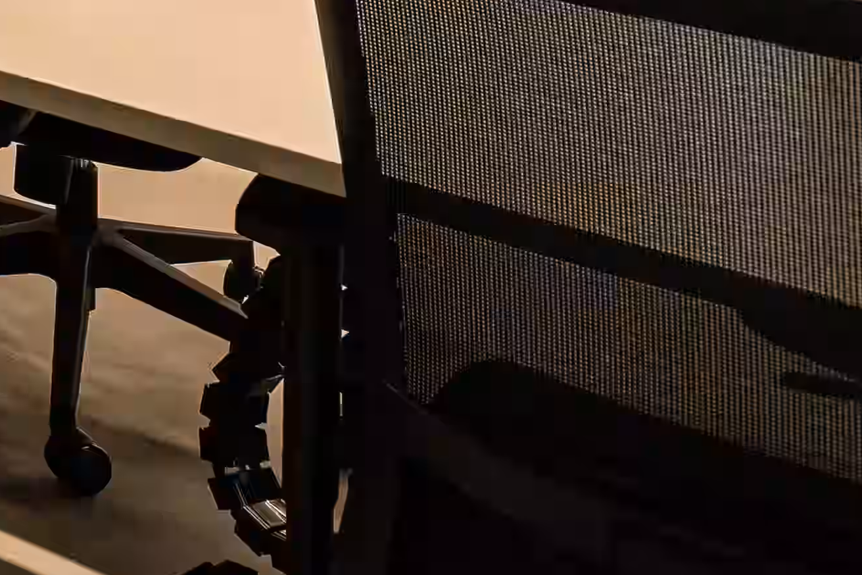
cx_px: -913
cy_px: -699
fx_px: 2179
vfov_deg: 12.5
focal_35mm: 91
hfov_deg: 16.4
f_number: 8
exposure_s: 3.2
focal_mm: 20
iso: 160
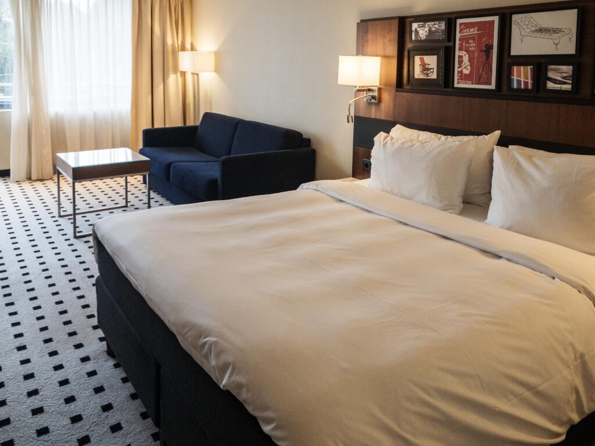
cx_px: 298
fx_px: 447
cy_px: 223
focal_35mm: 26
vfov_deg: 53.1
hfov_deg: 67.3
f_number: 1.8
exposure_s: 1/100
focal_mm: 4.25
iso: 40
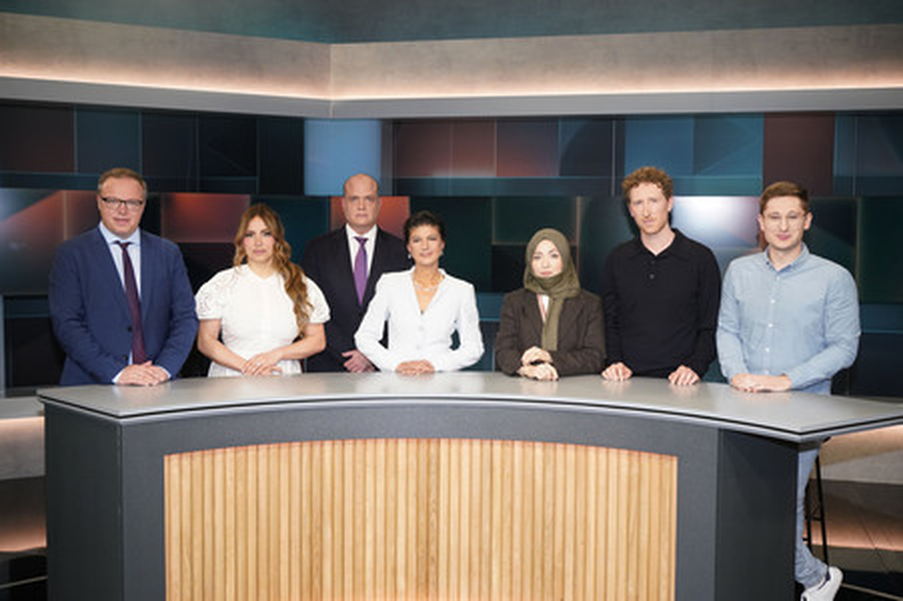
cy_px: 300
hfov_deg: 50.7
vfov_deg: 35.0
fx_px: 952
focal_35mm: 38
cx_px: 452
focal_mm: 38
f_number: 5
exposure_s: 1/160
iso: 2000
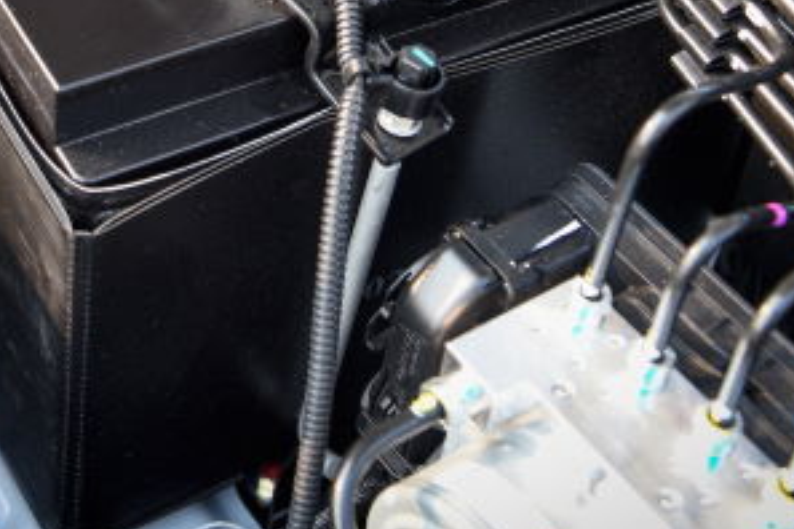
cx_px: 91
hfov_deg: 22.8
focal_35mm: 87
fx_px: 1919
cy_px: -84
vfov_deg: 15.2
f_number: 4
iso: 400
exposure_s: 1/250
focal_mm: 34
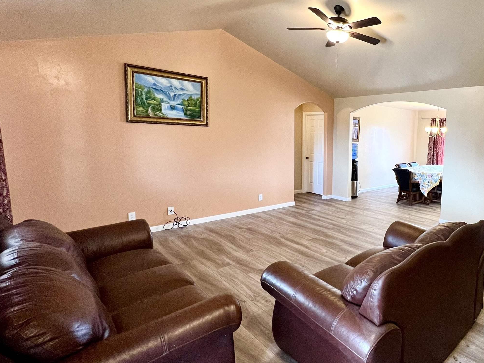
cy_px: 165
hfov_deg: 75.0
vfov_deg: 65.8
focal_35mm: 20
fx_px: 280
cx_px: 371
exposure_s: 1/60
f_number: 1.8
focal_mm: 1.57
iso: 250
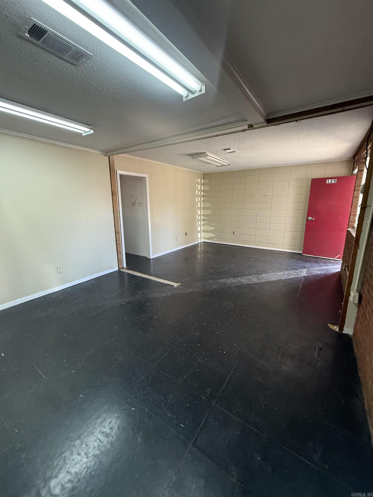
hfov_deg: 85.7
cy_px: 248
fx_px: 201
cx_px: 186
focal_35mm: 14
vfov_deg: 102.1
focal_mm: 2.22
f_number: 2.2
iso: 250
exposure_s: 1/60
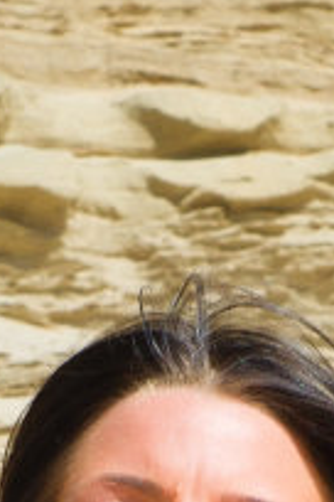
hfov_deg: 3.5
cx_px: 235
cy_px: 1230
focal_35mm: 392
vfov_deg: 5.1
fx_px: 5455
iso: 200
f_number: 8
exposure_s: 1/160
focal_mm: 50
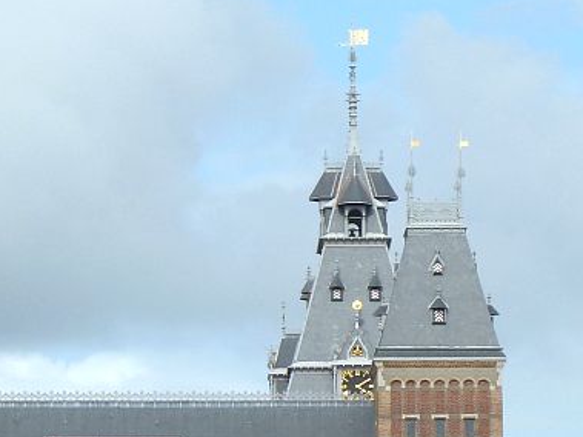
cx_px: 142
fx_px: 5051
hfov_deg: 6.6
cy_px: 528
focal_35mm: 300
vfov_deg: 4.9
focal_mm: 18.2
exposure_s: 1/500
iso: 80
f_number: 5
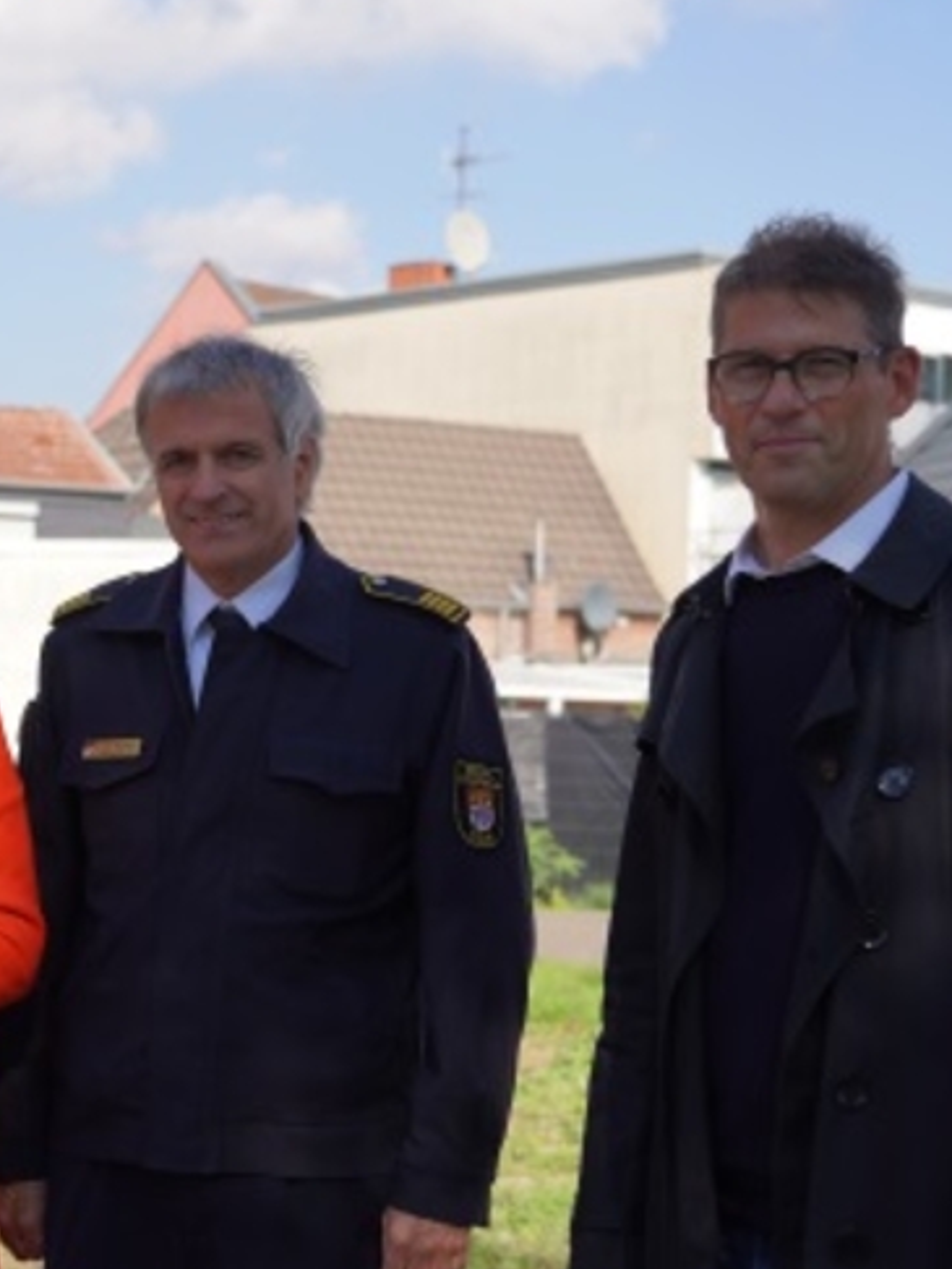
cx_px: 86
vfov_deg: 24.1
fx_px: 2968
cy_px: 691
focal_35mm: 81
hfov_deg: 17.9
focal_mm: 40
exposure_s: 1/640
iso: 100
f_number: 4.5
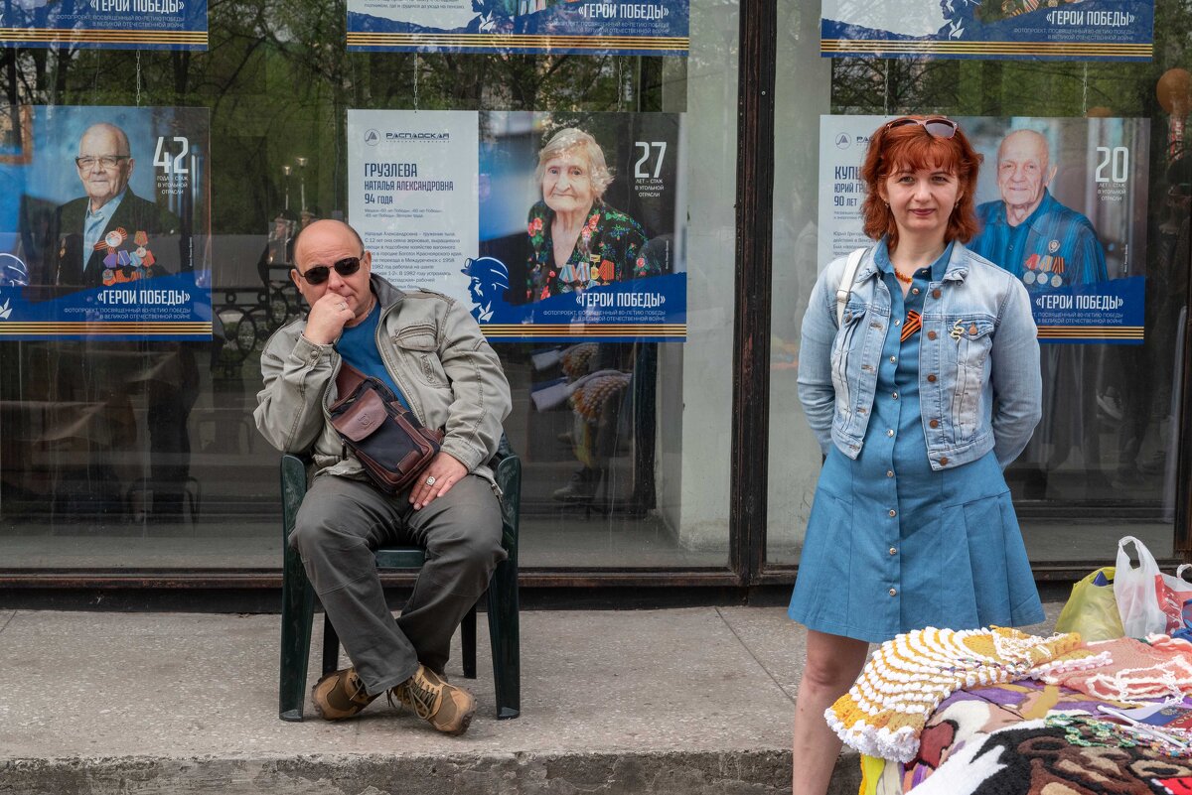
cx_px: 596
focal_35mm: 54
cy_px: 398
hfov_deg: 36.9
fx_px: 1789
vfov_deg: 25.1
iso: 1000
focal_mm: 54
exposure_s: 1/320
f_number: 11
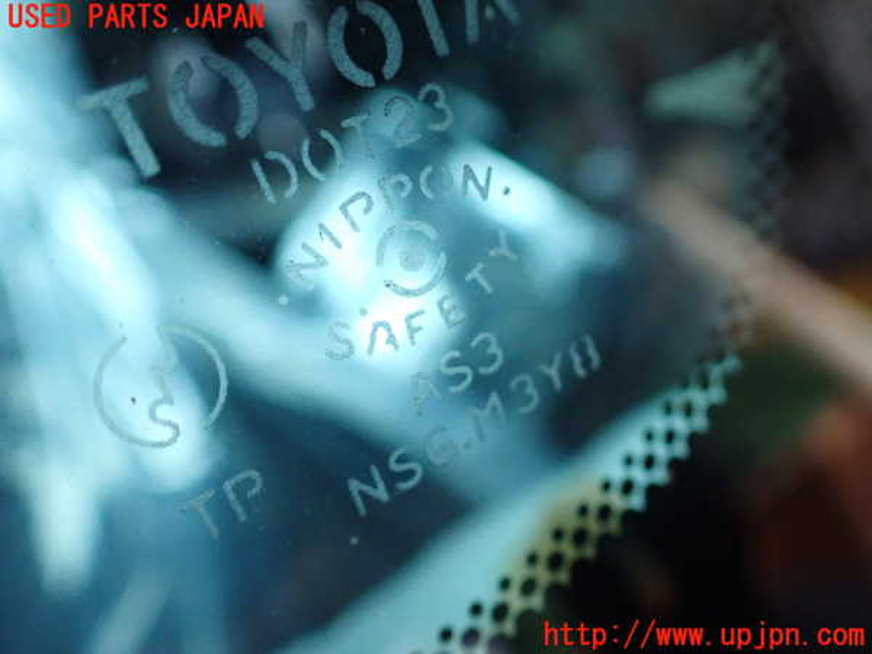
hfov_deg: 60.0
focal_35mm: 30
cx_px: 436
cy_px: 327
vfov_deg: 46.8
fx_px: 756
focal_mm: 5.4
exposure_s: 1/50
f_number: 2.3
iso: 800
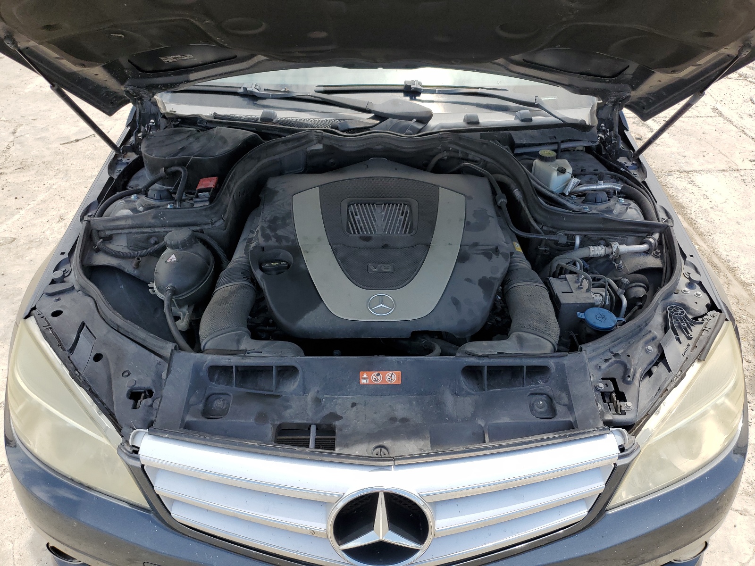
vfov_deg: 53.1
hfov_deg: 67.3
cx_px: 378
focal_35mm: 26
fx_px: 567
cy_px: 283
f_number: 1.5
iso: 50
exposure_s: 1/1111
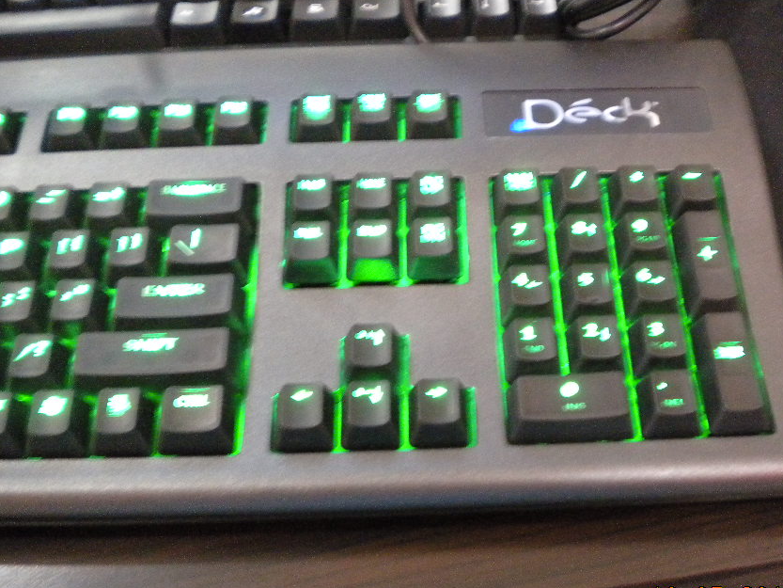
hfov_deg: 43.6
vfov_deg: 33.6
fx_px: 973
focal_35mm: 43
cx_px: 465
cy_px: 312
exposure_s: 1/6.4
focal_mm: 6.3
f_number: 3.1
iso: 800
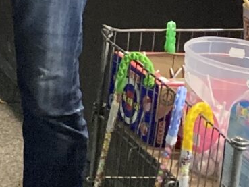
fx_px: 1396
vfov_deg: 7.5
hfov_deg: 9.3
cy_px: -116
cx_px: -321
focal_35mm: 194
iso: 200
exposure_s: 1/50
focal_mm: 3.99
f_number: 1.8
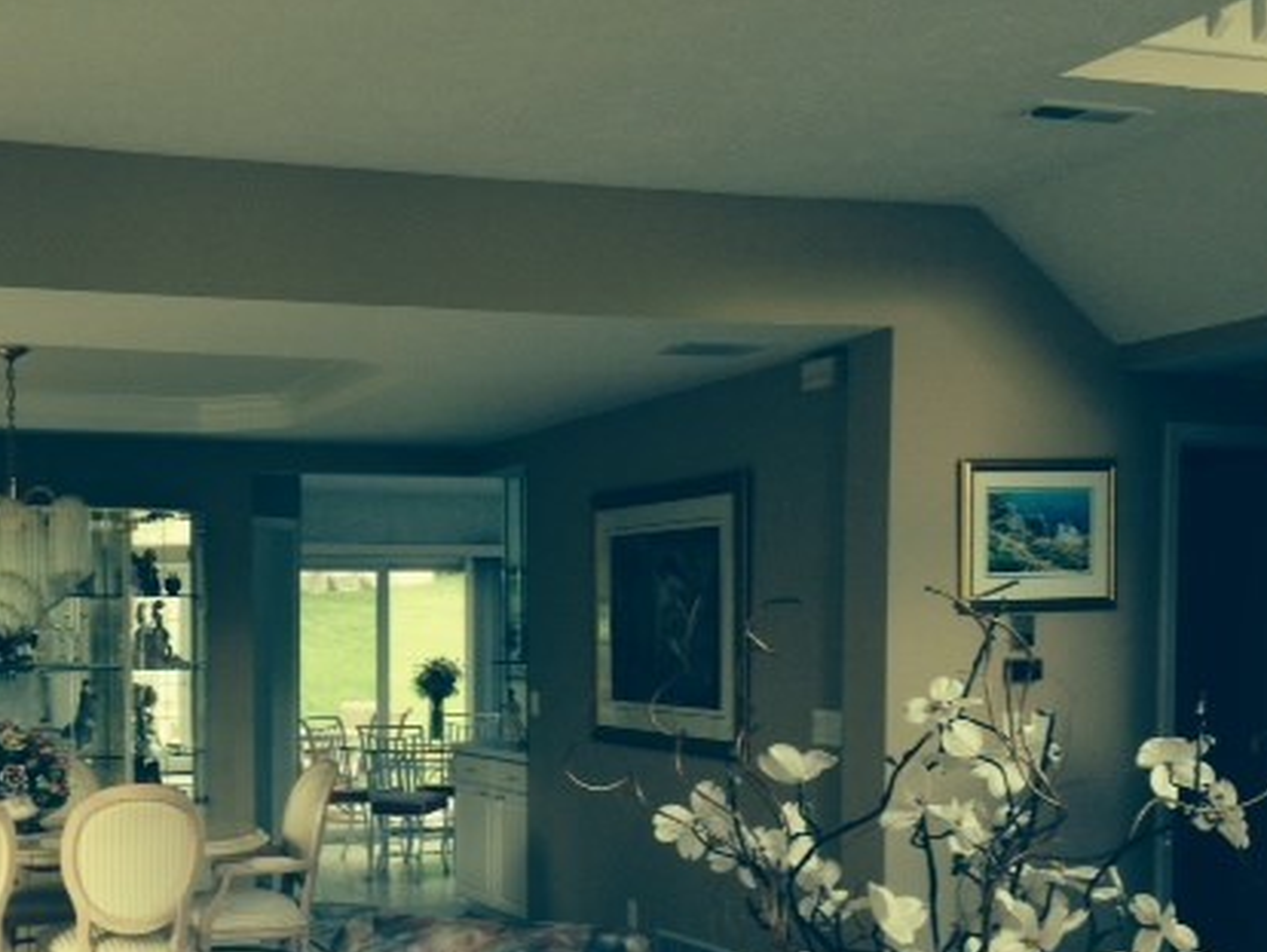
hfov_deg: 36.7
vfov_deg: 28.1
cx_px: 334
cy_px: 722
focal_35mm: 51
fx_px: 1868
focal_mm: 4.12
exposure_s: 1/30
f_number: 2.4
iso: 64
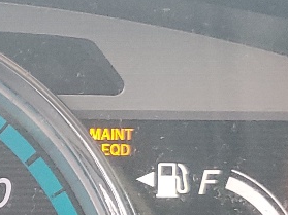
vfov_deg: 9.8
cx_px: -213
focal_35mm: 149
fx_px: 1239
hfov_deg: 12.3
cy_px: 237
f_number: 1.5
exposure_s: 1/60.2
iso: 144
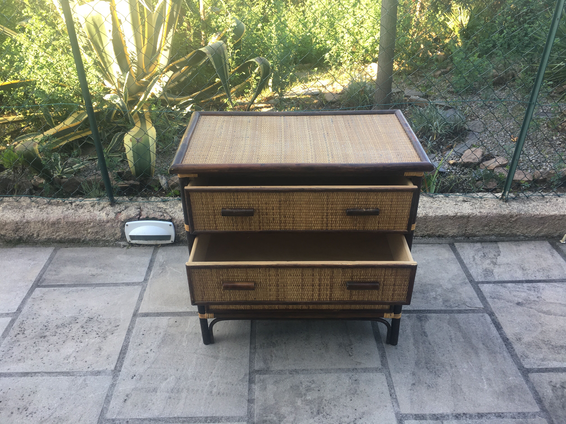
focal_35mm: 29
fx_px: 474
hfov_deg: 61.7
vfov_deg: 48.2
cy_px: 212
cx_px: 283
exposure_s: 1/100
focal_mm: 4.15
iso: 25
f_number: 2.2
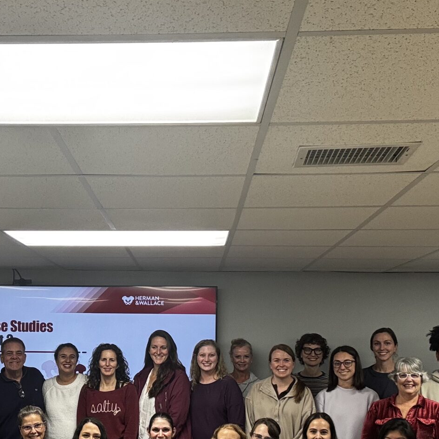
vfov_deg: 30.6
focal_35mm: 55
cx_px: 134
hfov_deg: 30.8
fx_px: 789
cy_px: 326
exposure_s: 1/60
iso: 100
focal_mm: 2.69
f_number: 1.9
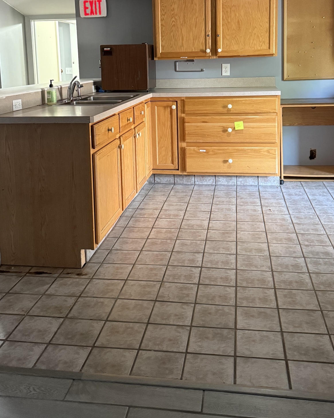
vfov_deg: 47.7
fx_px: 457
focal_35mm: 37
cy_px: 117
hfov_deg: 40.1
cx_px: 165
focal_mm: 6.76
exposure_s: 1/60
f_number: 1.78
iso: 640
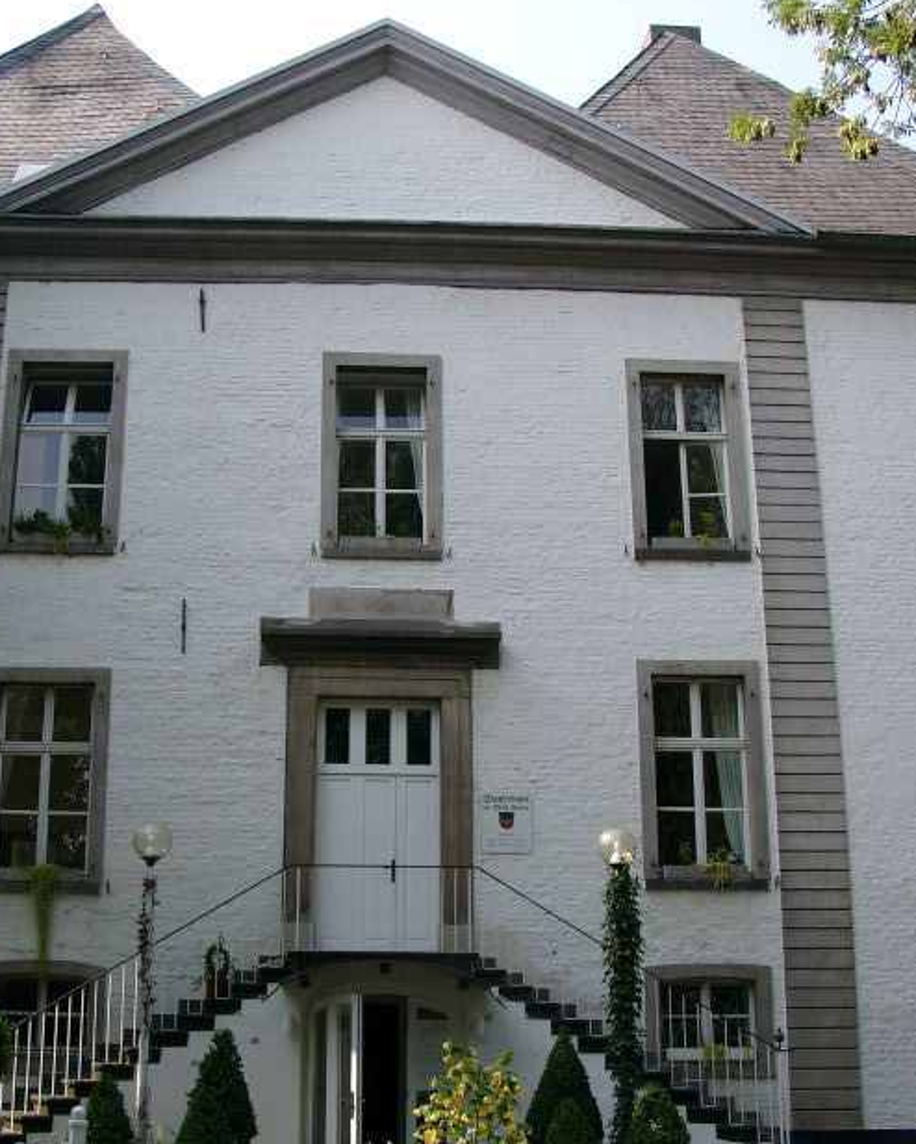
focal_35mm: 43
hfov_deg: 34.8
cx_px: 388
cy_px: 582
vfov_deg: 42.9
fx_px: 1456
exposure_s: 1/327
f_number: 4
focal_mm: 7.13
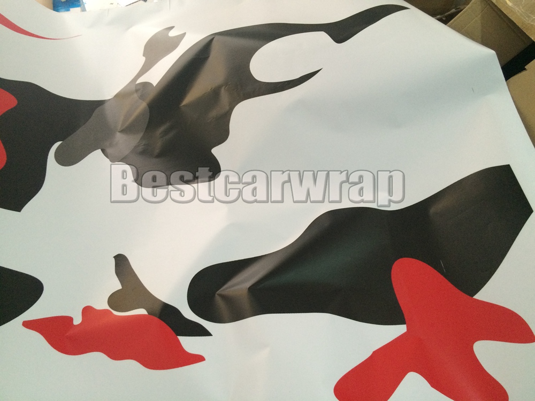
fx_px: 448
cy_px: 200
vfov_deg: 48.2
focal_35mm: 29
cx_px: 268
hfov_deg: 61.7
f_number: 2.2
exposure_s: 1/33
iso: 250
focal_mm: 4.15
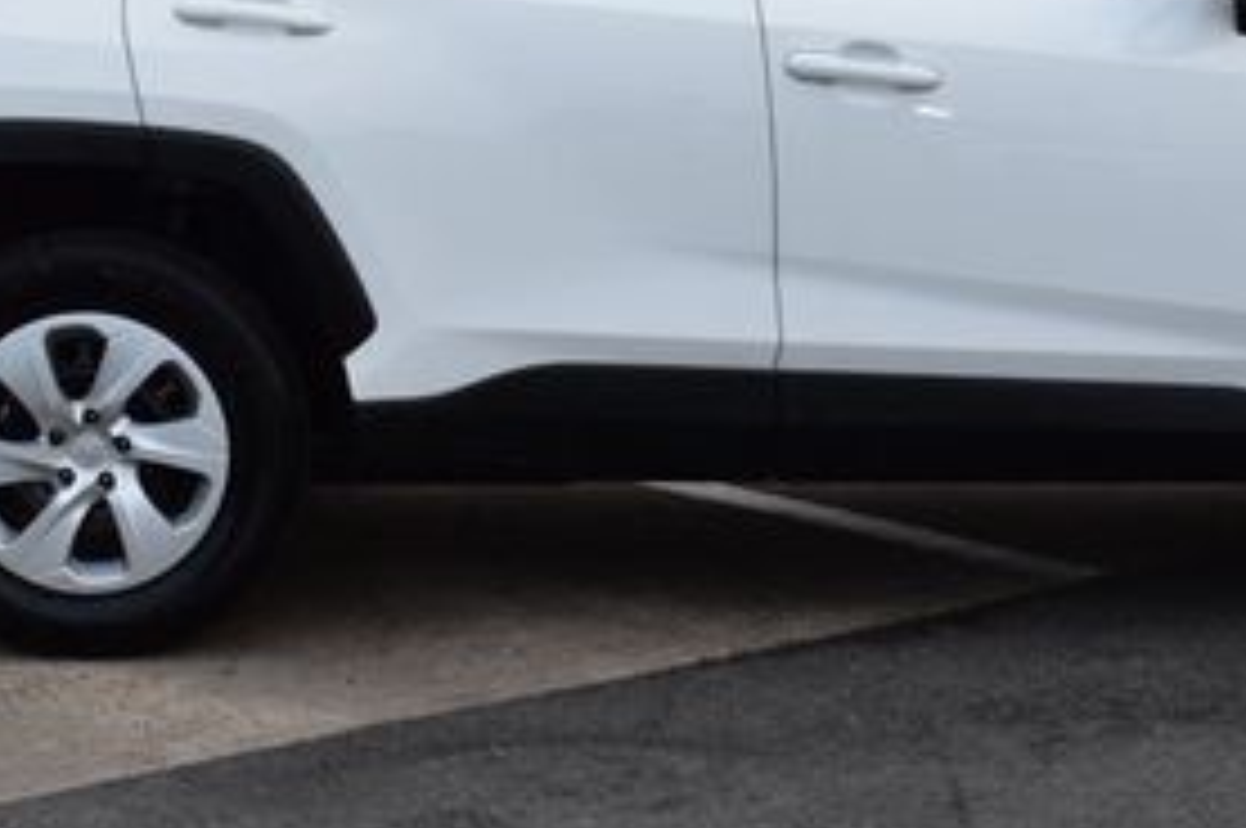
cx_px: 742
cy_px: 238
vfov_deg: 11.6
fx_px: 4079
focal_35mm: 118
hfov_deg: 17.4
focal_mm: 34
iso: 400
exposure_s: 1/80
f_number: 8
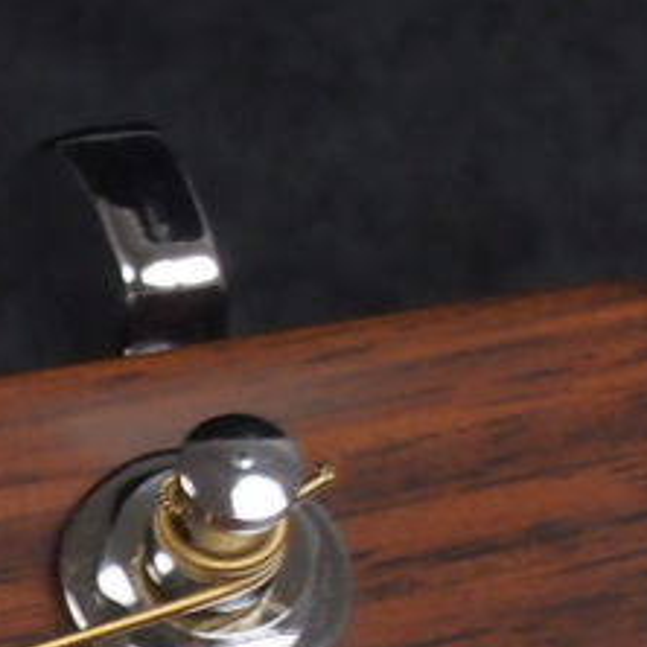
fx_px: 11334
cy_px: 1253
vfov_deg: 3.2
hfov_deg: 3.2
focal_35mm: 536
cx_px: -761
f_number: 10
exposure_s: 1/5
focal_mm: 42
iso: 200
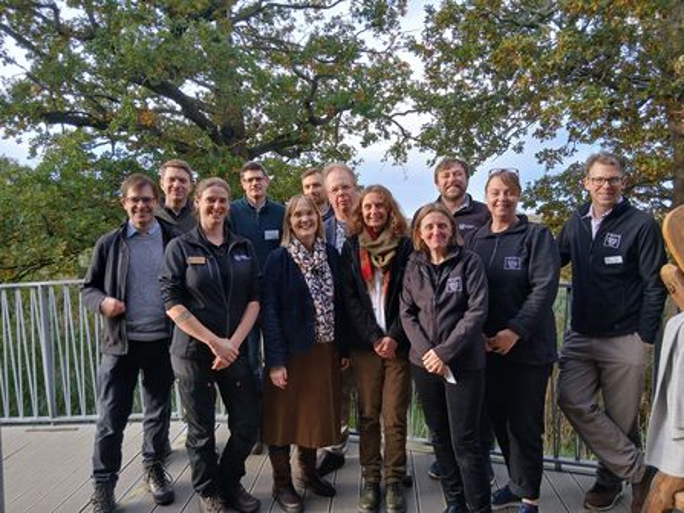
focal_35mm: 26
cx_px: 342
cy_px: 256
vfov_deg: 53.0
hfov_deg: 67.3
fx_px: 514
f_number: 1.8
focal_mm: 3.98
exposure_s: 1/100
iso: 32
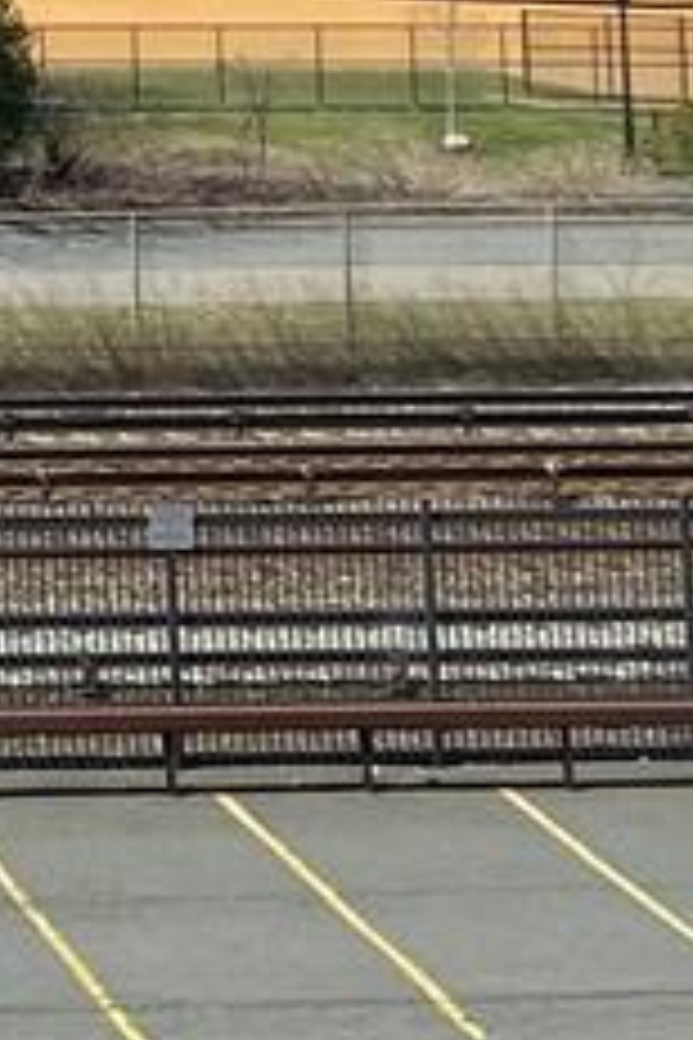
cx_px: -1098
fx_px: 3465
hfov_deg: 9.8
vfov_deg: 15.4
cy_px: -653
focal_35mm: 120
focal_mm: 4.25
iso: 32
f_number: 1.8
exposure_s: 1/2268
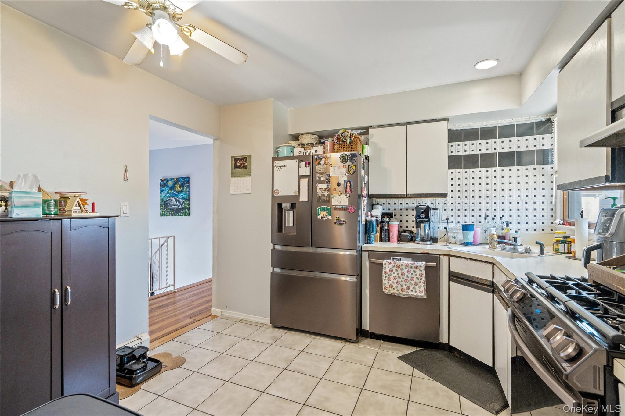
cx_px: 312
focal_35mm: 16
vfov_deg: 73.7
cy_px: 208
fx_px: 278
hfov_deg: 96.7
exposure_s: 1/10
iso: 1600
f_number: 6.3
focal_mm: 16
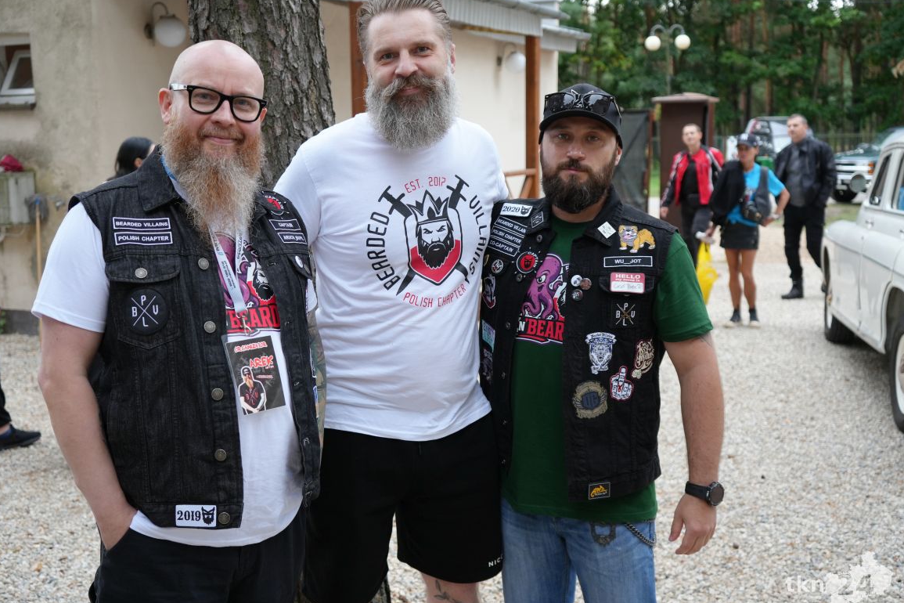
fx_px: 1029
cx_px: 405
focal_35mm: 41
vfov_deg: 32.6
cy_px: 288
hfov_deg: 47.3
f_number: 4
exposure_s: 1/160
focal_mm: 37
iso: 640
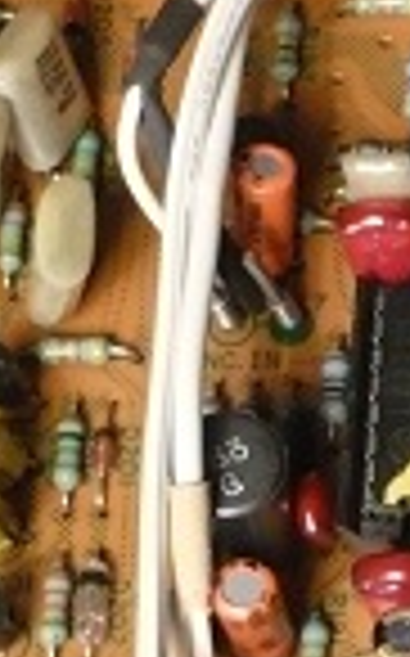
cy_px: 686
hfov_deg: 8.3
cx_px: 552
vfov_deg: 13.2
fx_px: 2794
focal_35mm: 156
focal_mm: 5.8
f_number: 2.8
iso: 400
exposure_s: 1/50
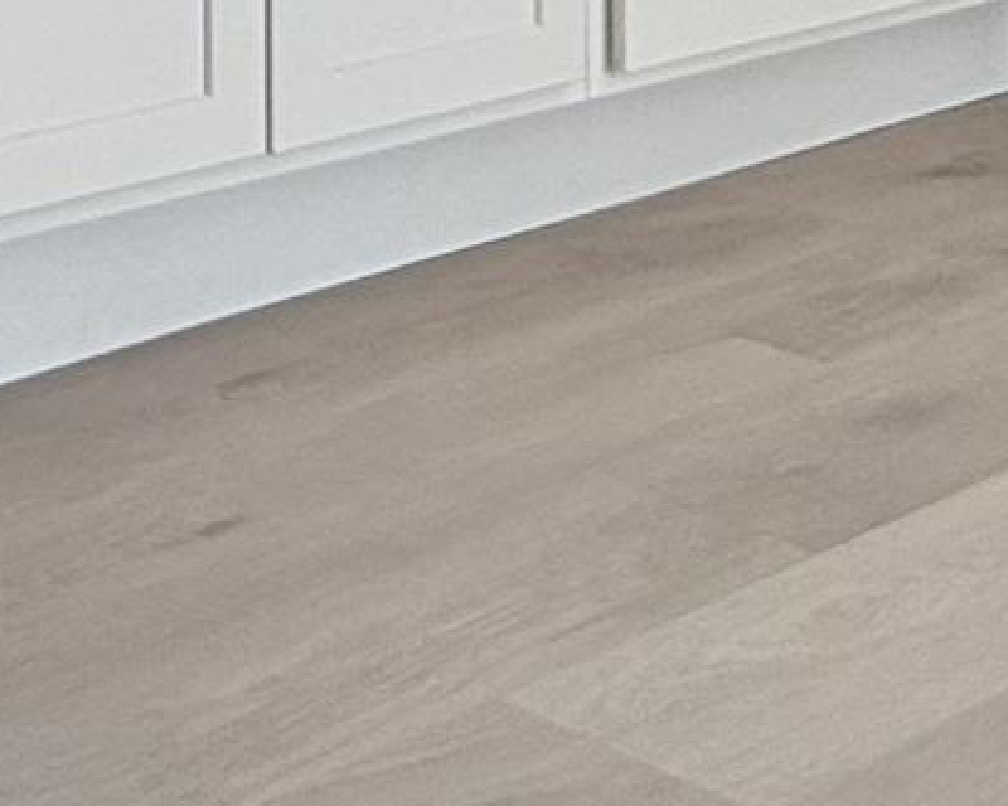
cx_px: 728
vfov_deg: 13.3
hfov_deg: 18.2
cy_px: -607
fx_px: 3132
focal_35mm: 105
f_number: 2.2
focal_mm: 2.22
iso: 64
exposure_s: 1/110
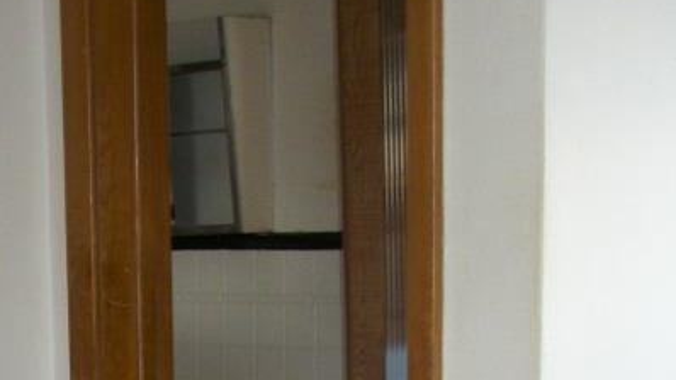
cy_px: 763
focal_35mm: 112
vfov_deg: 10.0
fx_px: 2008
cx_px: -14
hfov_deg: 18.6
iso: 80
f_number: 2.9
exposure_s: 1/30
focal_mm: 5.7
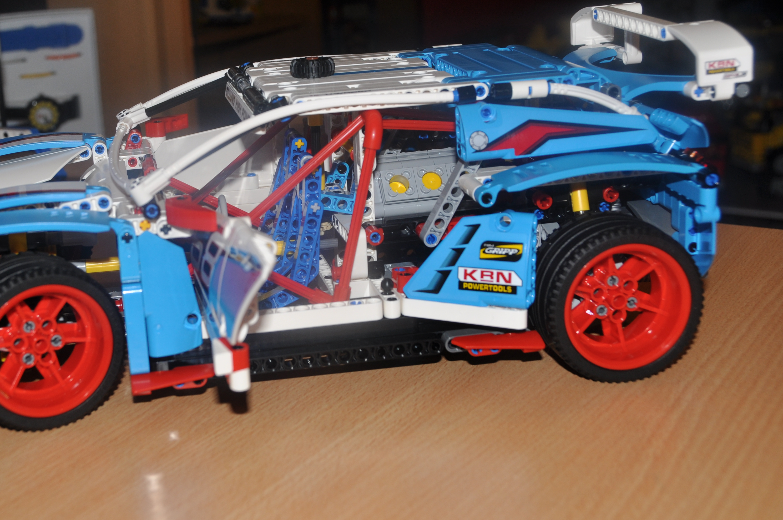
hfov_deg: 32.9
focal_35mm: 61
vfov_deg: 22.3
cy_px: 211
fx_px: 1318
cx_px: 274
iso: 200
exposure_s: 1/30
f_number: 5.6
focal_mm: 31
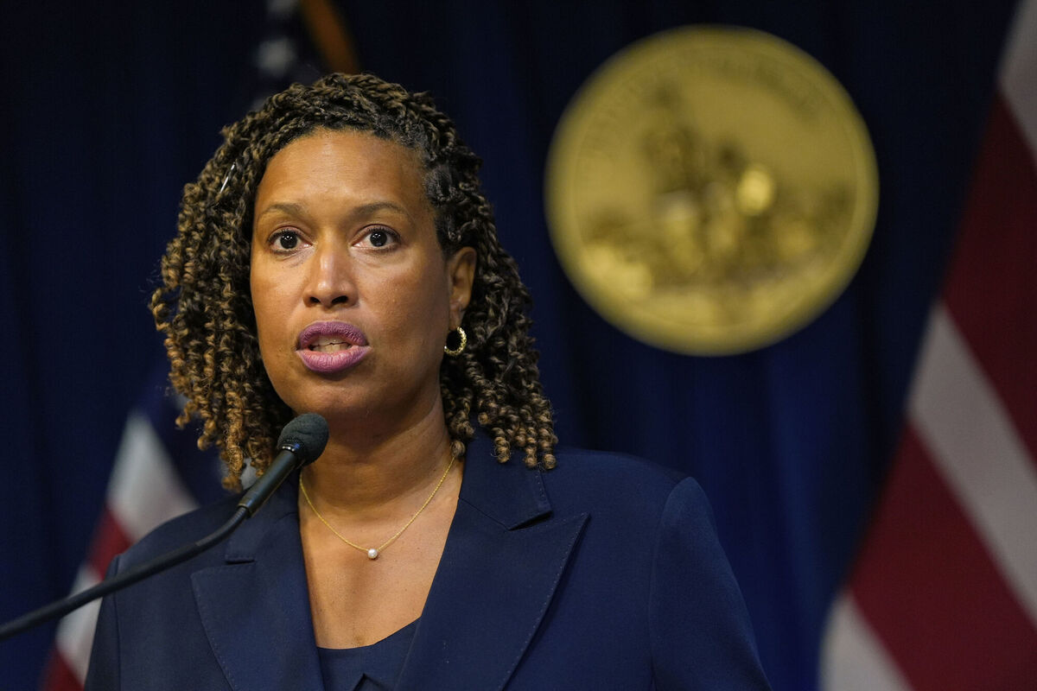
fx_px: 4983
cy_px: 346
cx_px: 518
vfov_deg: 7.9
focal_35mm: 173
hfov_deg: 11.9
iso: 1600
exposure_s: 1/500
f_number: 2.8
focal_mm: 173
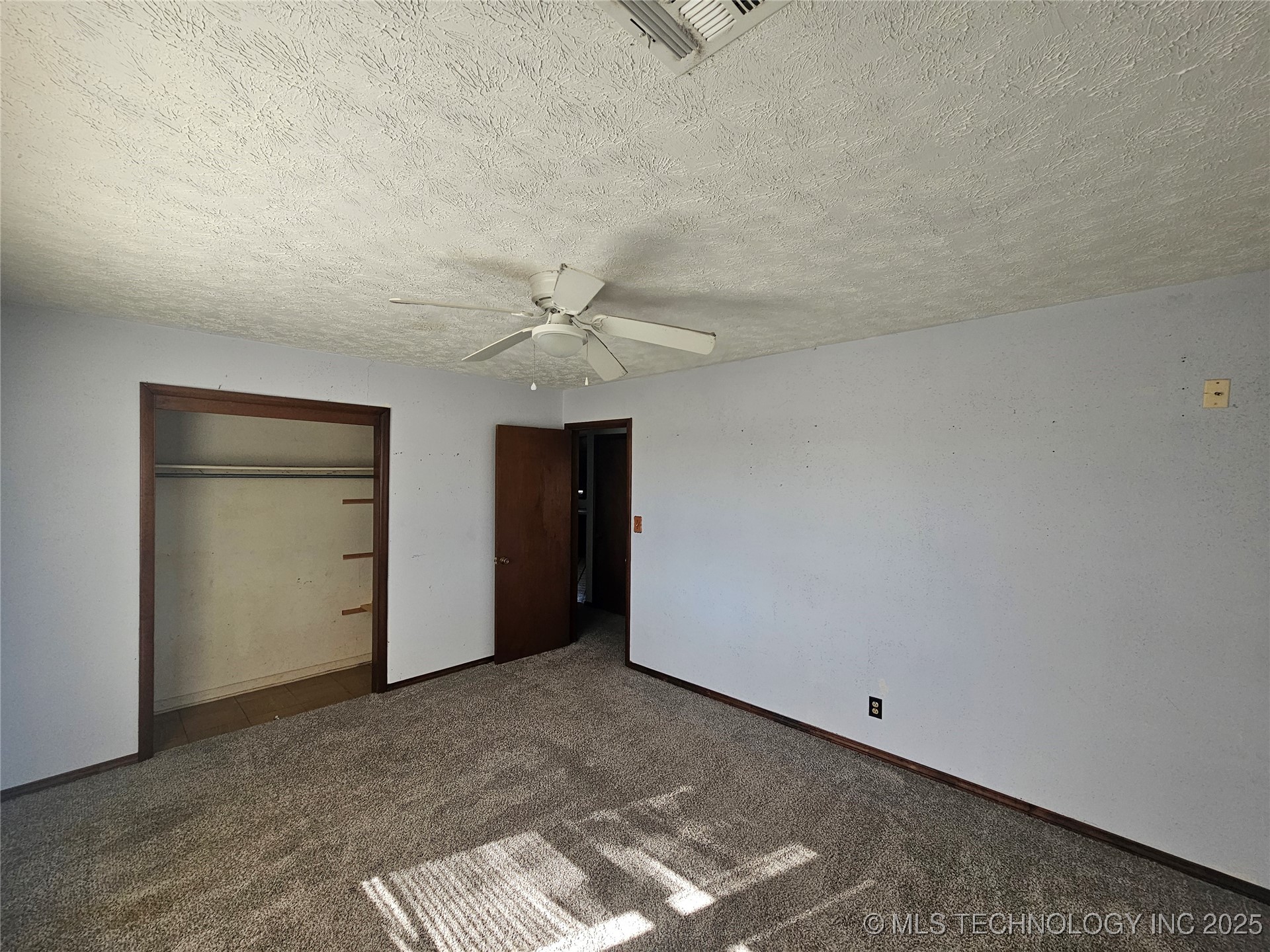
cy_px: 476
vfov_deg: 89.9
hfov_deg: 106.2
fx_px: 477
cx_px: 635
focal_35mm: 13
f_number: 2.2
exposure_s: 1/359
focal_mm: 2.2
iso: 125
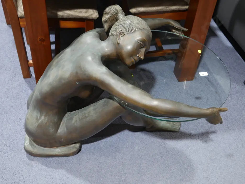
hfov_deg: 44.8
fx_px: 297
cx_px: 122
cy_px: 92
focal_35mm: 42
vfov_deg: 34.4
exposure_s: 1/60
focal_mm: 21
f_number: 4.6
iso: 1000
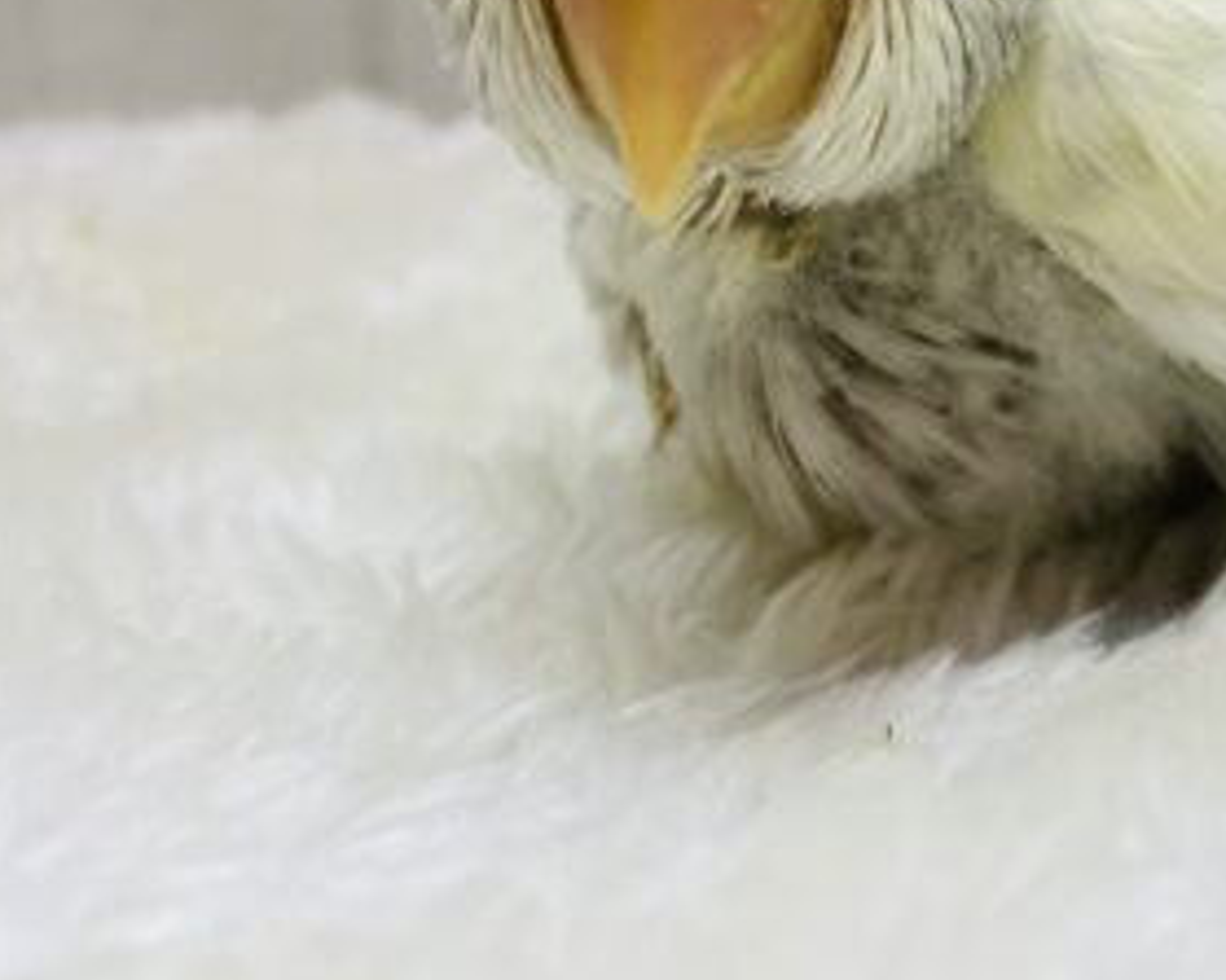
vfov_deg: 26.1
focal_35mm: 56
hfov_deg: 31.5
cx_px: 1169
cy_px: 75
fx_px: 2031
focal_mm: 4.25
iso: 50
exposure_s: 1/100
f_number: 1.8
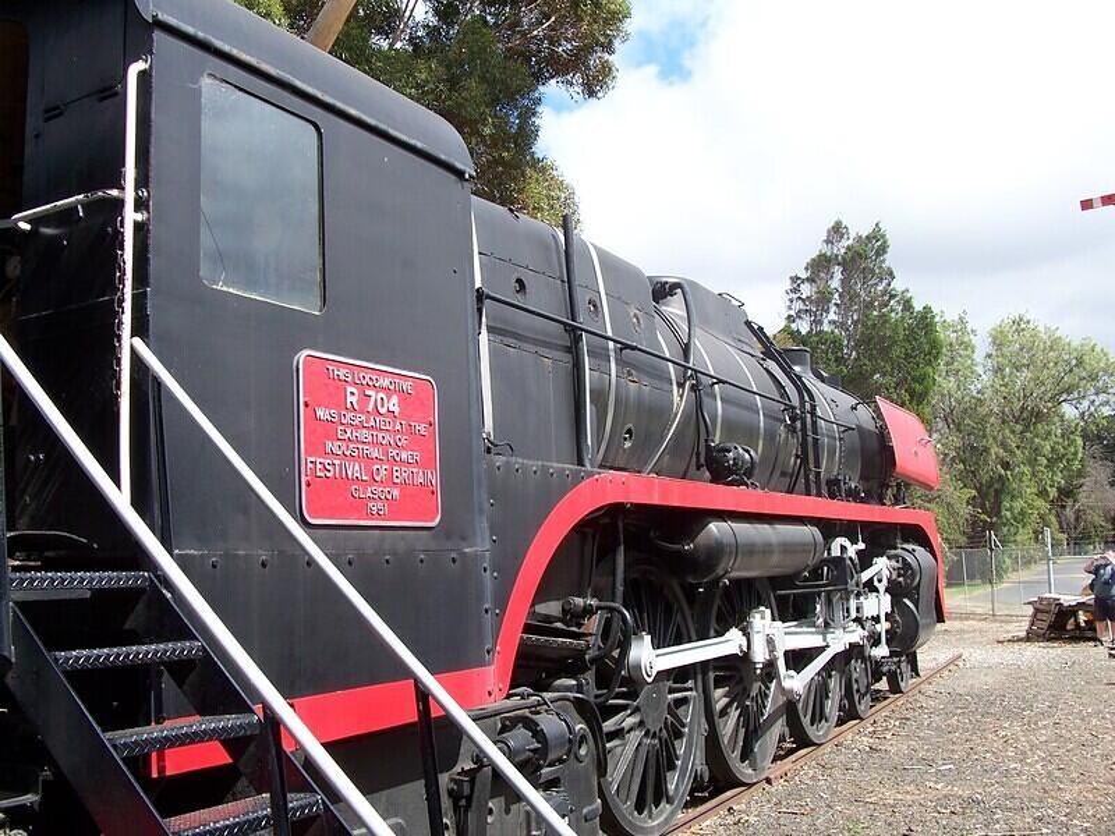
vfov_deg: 40.7
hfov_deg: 52.6
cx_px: 558
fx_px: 1127
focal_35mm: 35
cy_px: 418
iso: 80
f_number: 4
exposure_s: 1/350
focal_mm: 6
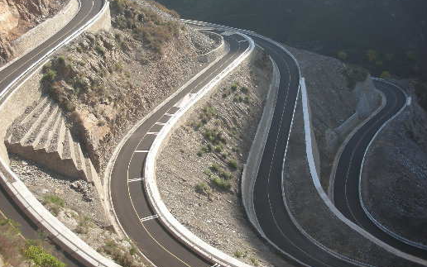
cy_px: 93
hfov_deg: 43.3
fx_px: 536
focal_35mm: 46
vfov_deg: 27.9
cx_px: 170
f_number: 3
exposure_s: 1/244
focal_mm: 5.8
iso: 50
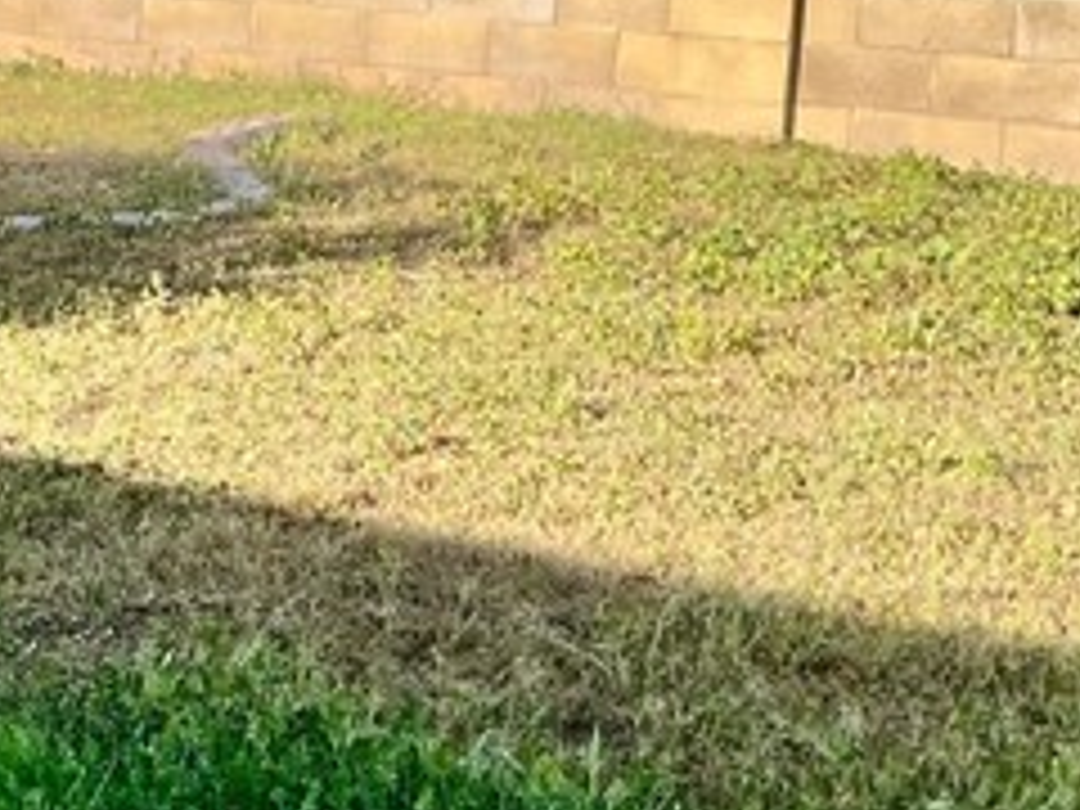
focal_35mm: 111
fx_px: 3463
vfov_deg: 13.3
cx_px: -918
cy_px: 256
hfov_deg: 15.1
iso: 50
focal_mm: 5.1
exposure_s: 1/1802
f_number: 1.6
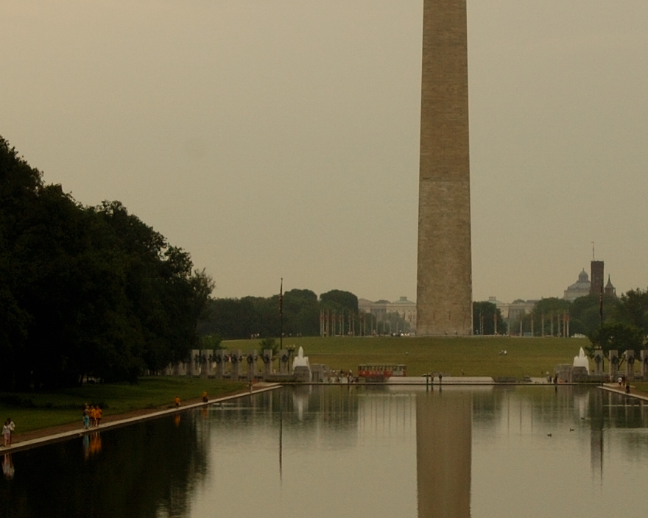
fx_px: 3874
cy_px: 202
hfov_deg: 9.6
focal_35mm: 202
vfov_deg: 7.7
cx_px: 438
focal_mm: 42
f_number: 11
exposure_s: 1/125
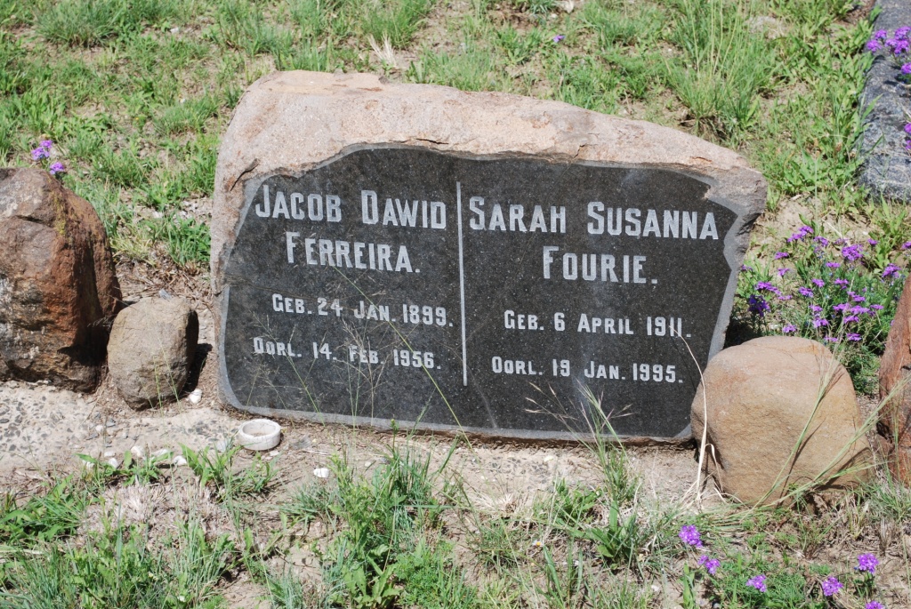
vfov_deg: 17.5
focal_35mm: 78
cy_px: 304
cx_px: 456
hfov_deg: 26.0
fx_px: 1976
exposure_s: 1/250
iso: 100
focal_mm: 52
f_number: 8
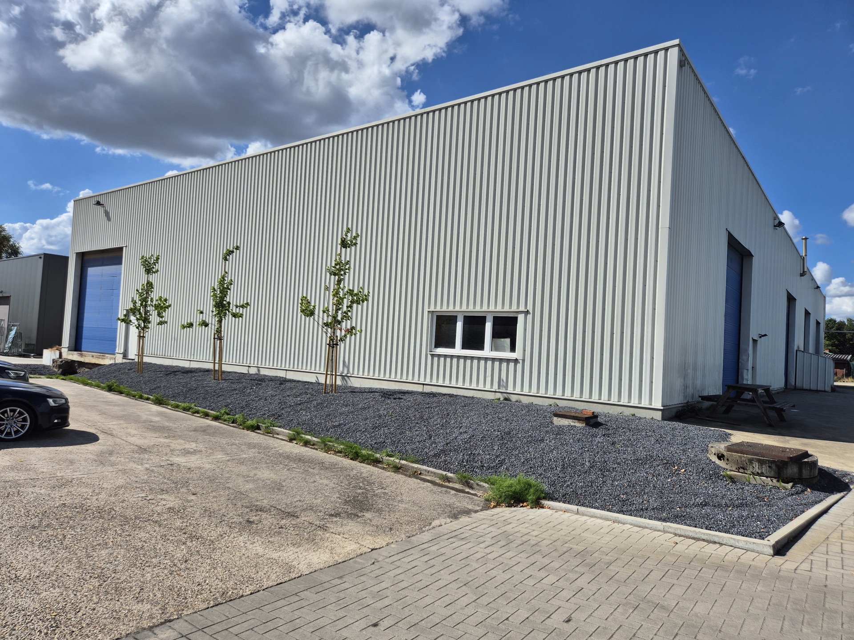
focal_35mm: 23
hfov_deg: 73.9
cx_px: 427
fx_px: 567
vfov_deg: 58.9
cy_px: 320
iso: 25
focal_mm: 5.4
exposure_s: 1/2984
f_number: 1.8
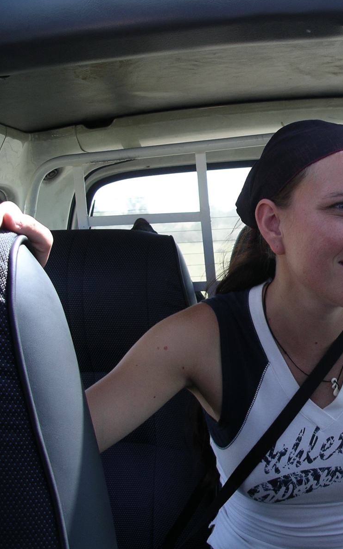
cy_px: 274
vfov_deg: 38.2
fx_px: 793
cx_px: 333
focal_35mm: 53
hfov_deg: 23.5
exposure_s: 1/250
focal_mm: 7.8
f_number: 2.8
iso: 64
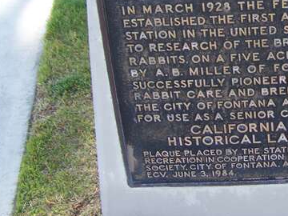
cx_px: 282
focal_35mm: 80
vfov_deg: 18.2
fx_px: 666
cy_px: 30
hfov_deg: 23.5
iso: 64
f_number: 2.8
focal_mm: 5.85
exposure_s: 1/60
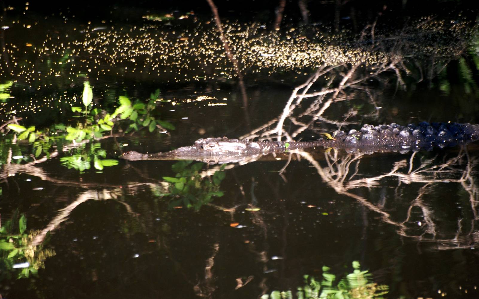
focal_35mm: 460
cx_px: 239
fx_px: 6005
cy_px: 157
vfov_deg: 2.9
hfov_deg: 4.6
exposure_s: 1/160
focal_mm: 300
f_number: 5.6
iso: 400
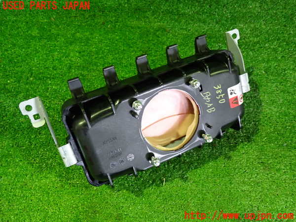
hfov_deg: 60.0
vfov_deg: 46.8
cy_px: 111
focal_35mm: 30
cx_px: 148
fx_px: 257
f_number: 2.3
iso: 800
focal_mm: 5.4
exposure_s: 1/30
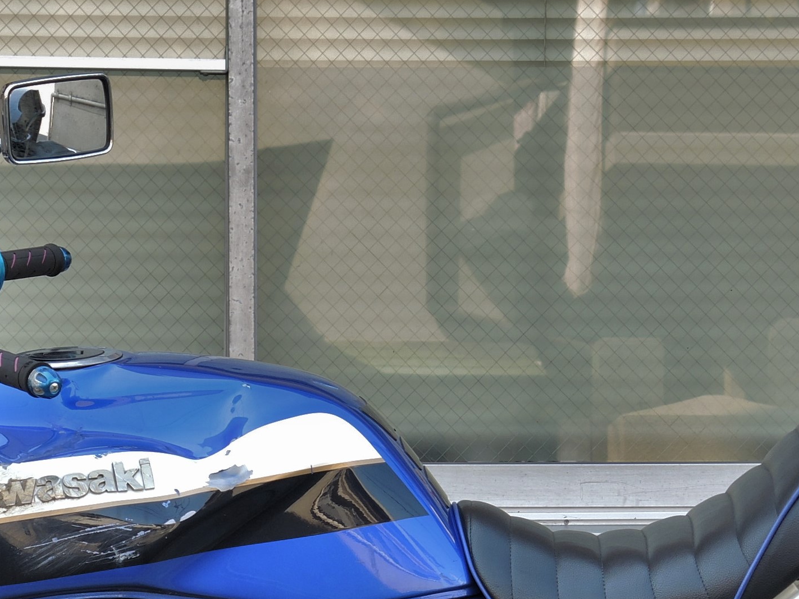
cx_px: 292
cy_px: 700
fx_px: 5724
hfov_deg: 8.0
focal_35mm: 248
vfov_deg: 6.0
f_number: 3.2
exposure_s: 1/80
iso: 80
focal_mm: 19.7
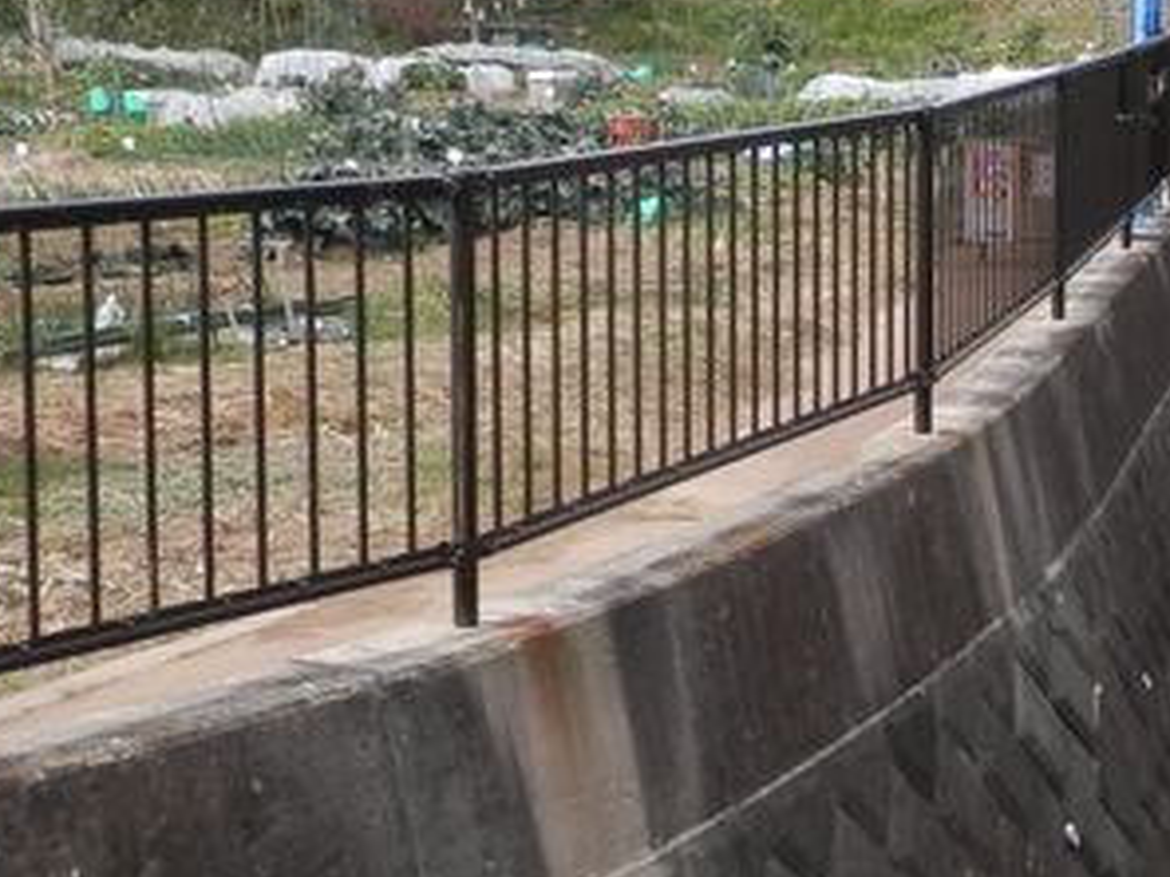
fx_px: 2738
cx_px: 1146
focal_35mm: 81
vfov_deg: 18.1
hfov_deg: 23.2
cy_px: 245
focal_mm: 5.5
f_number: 3.3
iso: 80
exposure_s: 1/400
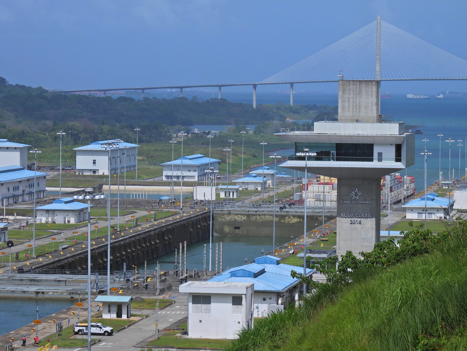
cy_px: 176
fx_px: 2293
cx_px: 234
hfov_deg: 11.6
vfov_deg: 8.7
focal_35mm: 170
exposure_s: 1/1600
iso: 100
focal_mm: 30.3
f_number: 5.6
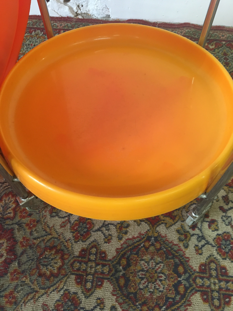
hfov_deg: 48.2
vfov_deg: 61.7
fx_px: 260
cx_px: 116
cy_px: 156
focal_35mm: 29
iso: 200
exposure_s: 1/33
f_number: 2.2
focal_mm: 4.15
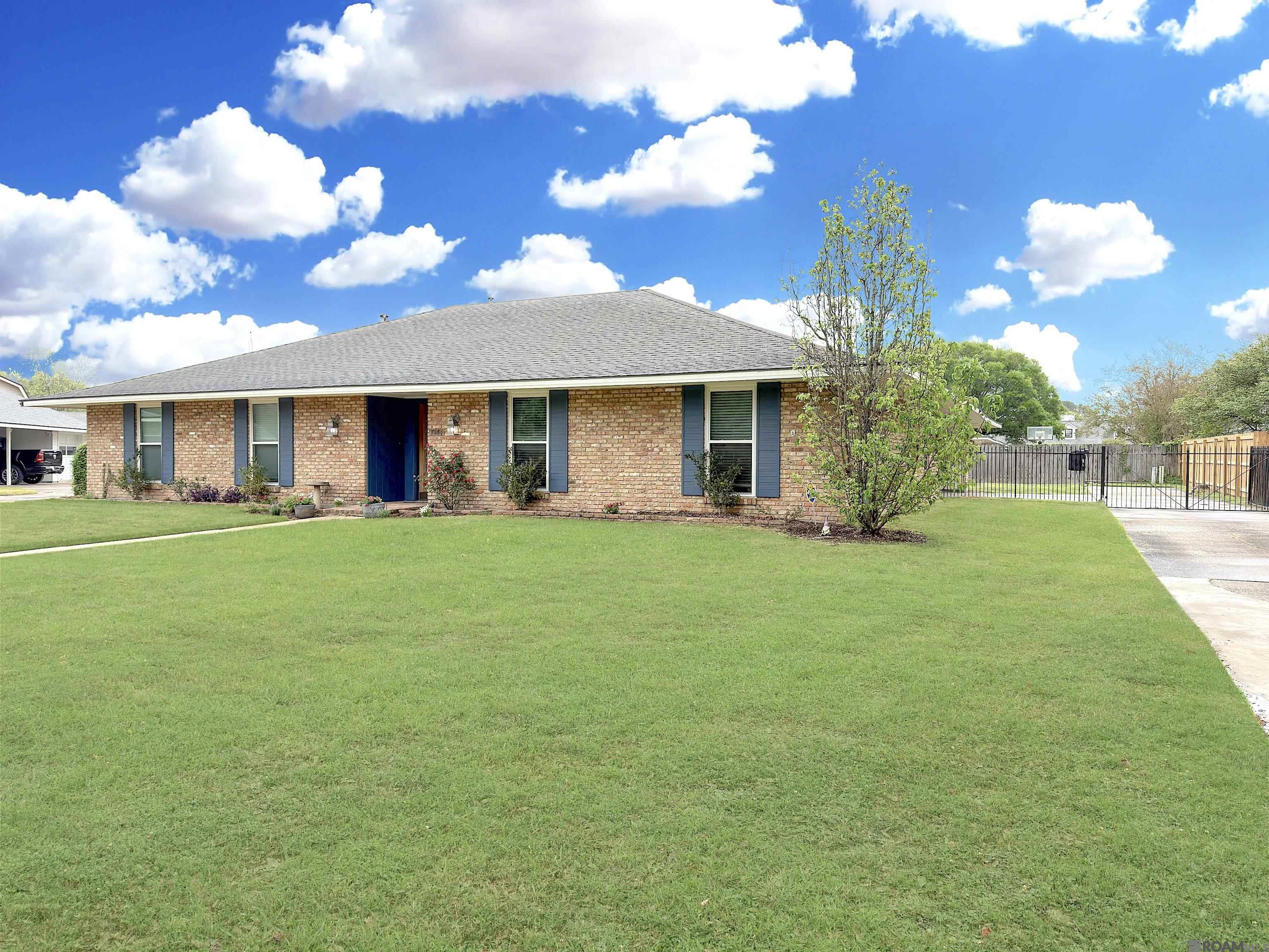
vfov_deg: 56.8
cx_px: 634
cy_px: 476
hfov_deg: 71.6
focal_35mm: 24
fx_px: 880
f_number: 1.78
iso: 100
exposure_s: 1/1076
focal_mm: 6.76
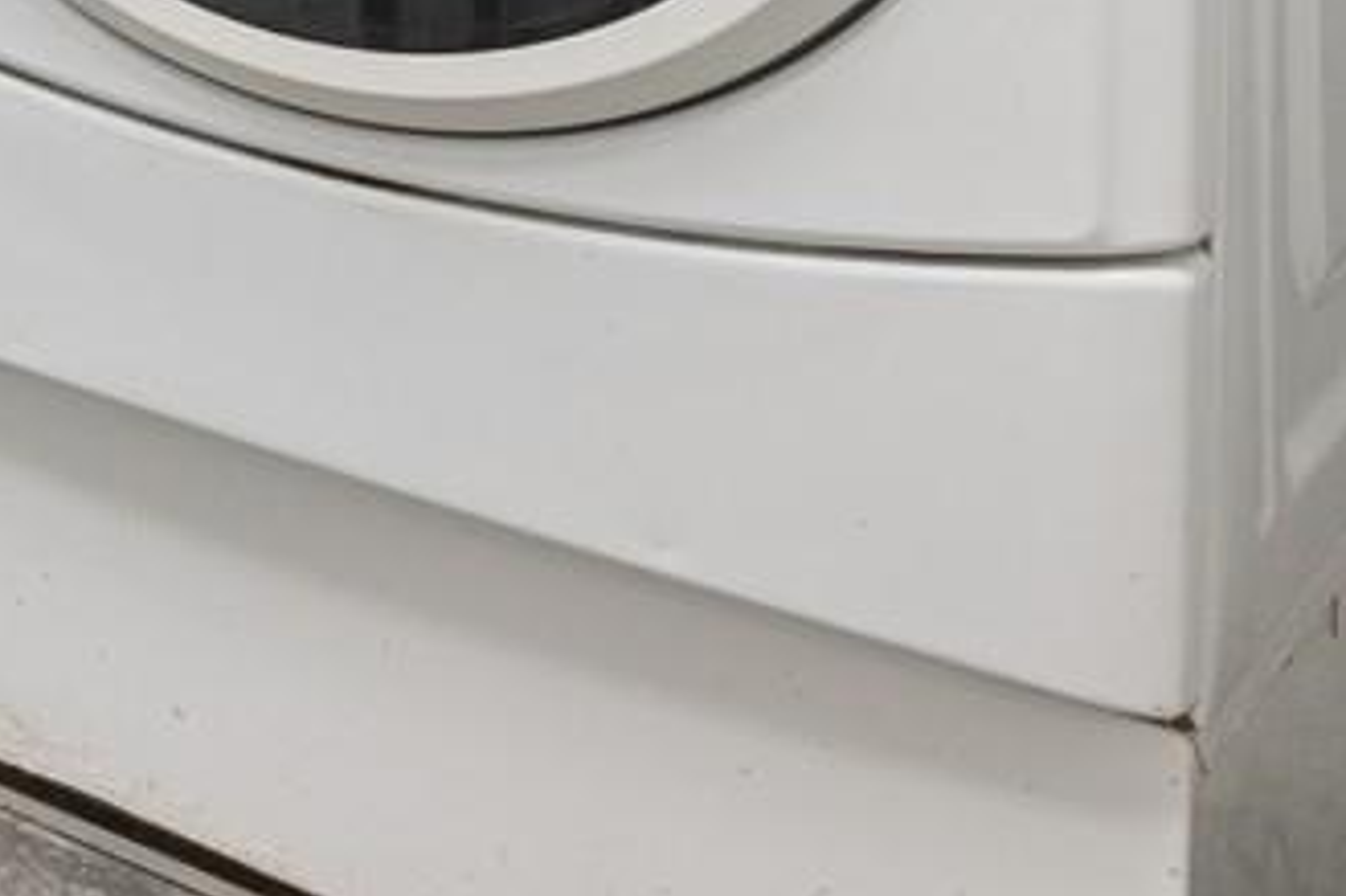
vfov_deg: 15.6
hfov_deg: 15.7
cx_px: -1784
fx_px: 2728
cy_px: -781
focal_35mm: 73
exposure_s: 1/13
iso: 640
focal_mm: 15
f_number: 14
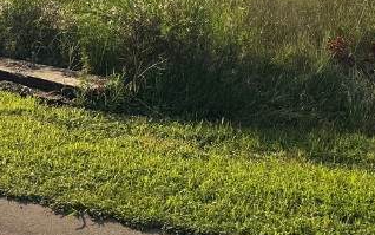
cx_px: 261
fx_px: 838
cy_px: -87
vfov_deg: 15.1
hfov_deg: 25.0
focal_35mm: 82
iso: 80
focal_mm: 6.76
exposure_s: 1/7092
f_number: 1.78
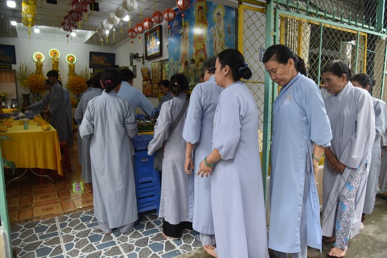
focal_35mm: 24
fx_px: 258
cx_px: 194
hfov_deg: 73.7
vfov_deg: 53.2
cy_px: 129
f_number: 4
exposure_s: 1/640
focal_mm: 24
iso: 1250
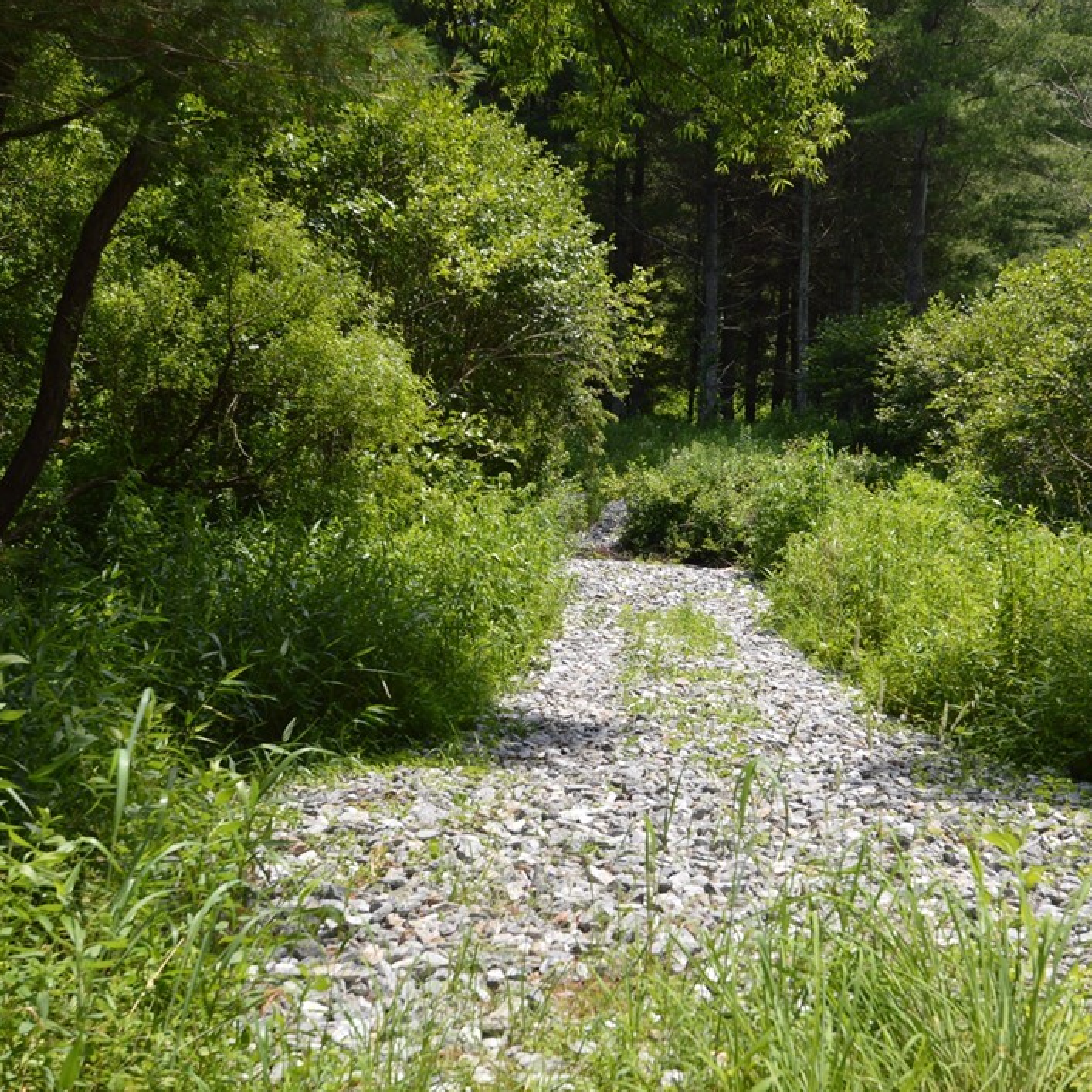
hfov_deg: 36.0
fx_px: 1677
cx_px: 642
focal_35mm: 47
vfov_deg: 36.1
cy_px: 551
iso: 100
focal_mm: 24
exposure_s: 1/200
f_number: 5.6
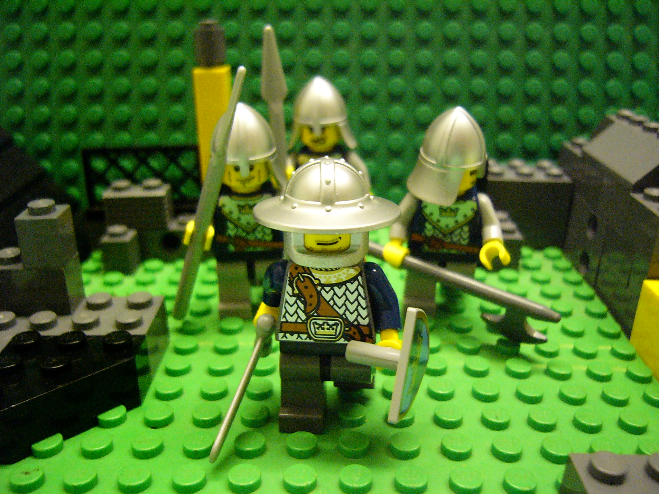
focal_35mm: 35
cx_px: 330
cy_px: 247
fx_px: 666
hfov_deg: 52.6
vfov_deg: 40.7
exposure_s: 1/15
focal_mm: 5.8
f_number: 2.8
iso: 400
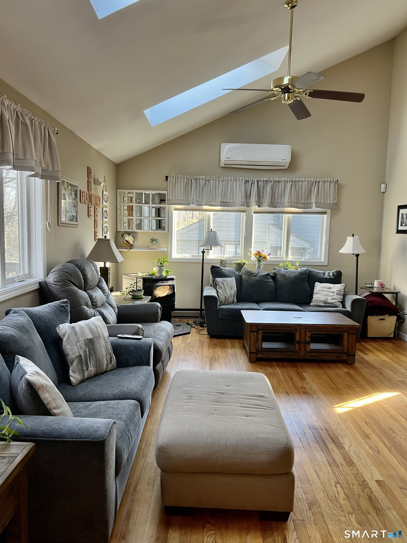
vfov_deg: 67.3
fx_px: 408
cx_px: 204
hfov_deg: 53.1
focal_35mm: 26
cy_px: 272
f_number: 1.5
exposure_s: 1/60
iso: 100
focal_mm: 5.7
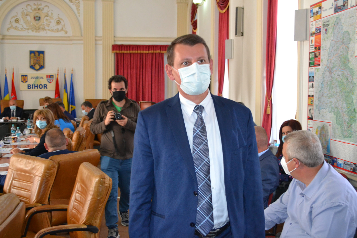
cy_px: 119
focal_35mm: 48
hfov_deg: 41.1
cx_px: 178
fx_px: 476
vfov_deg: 28.1
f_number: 4.8
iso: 2000
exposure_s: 1/60
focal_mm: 32
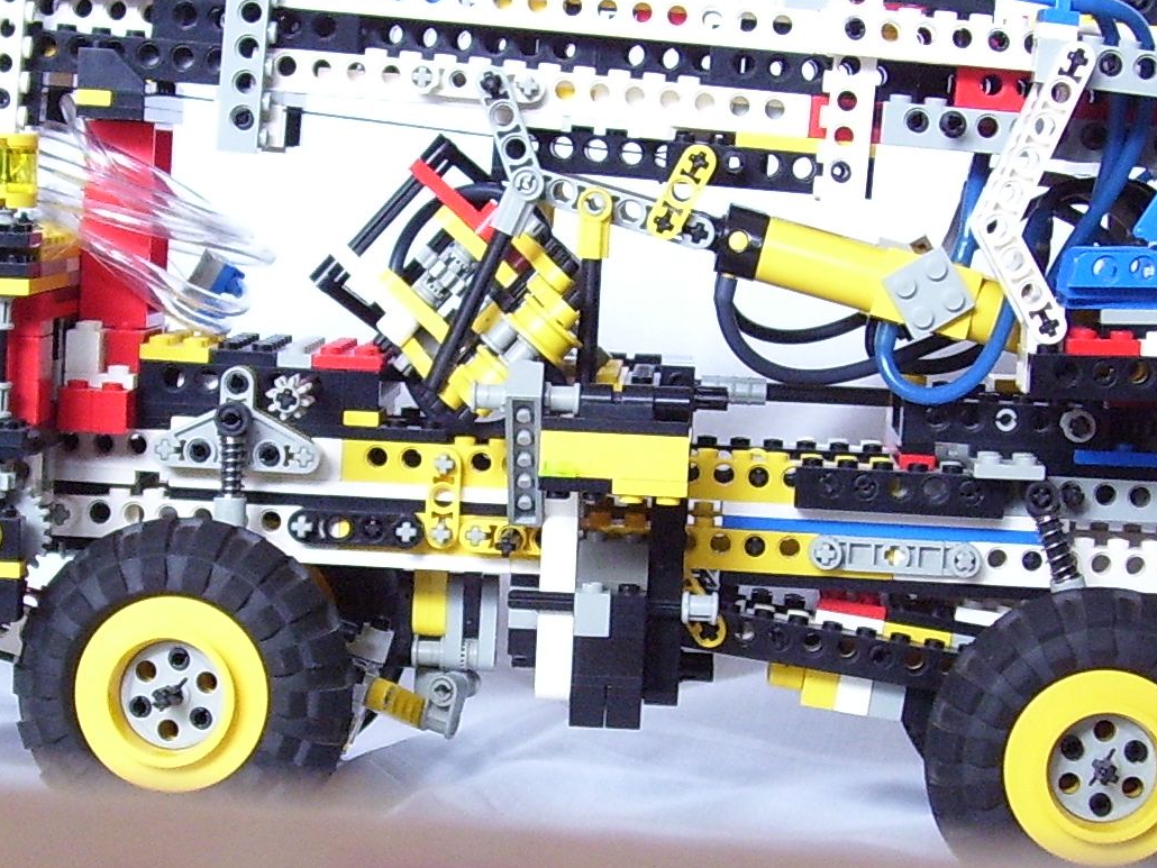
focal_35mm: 105
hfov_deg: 18.7
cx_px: 545
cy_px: 593
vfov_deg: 14.1
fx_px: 3510
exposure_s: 1/15
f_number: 3
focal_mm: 7
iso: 160
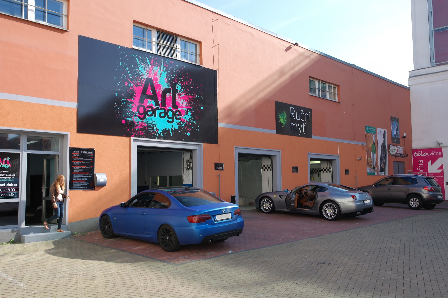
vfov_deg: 43.5
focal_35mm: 30
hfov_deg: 62.0
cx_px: 224
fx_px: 373
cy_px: 149
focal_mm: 20
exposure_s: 1/60
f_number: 9
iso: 100
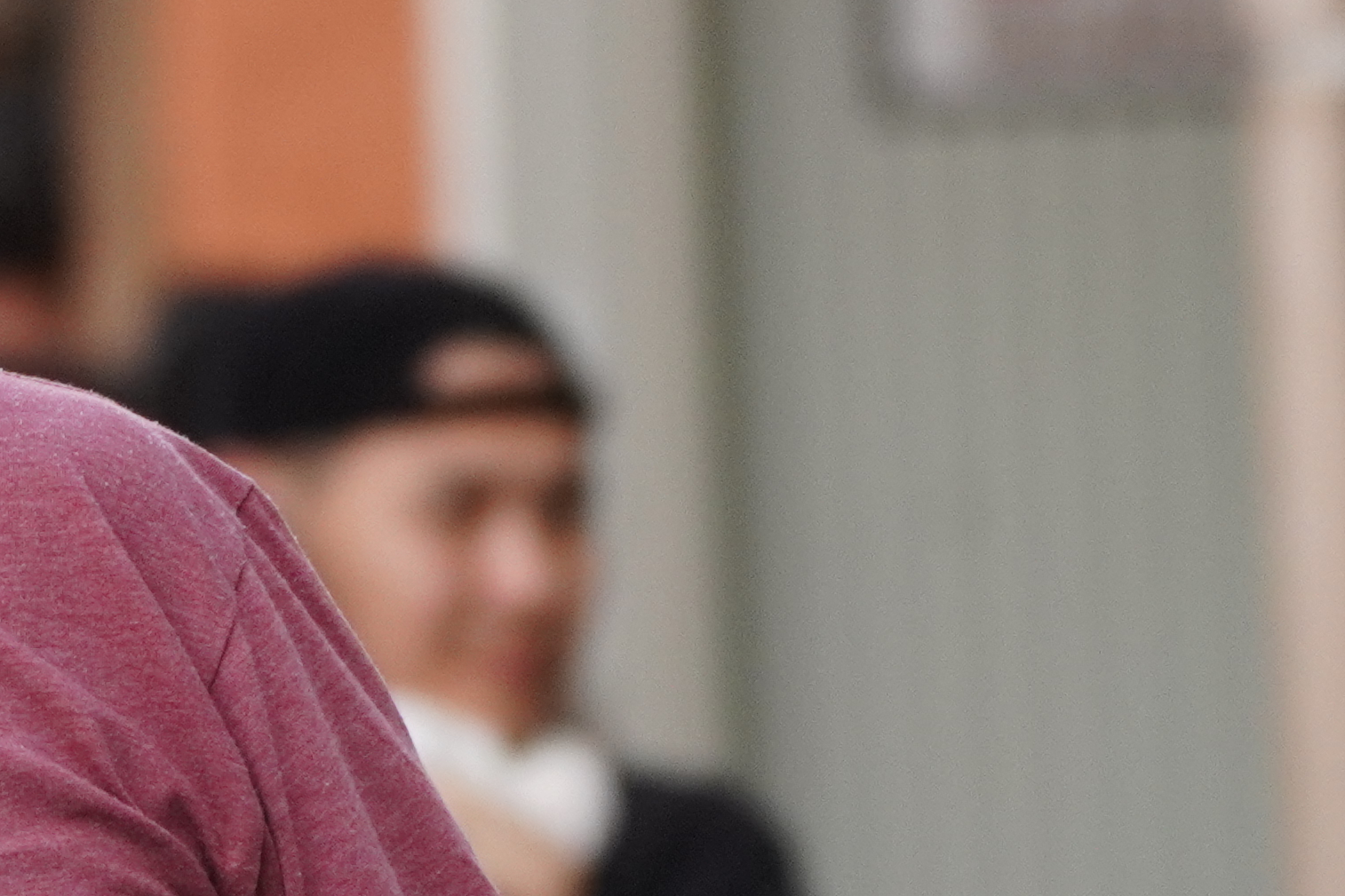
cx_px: -13
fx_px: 35524
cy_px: 141
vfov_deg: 1.4
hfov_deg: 2.2
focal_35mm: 951
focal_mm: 160
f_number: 5.6
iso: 800
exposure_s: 1/800
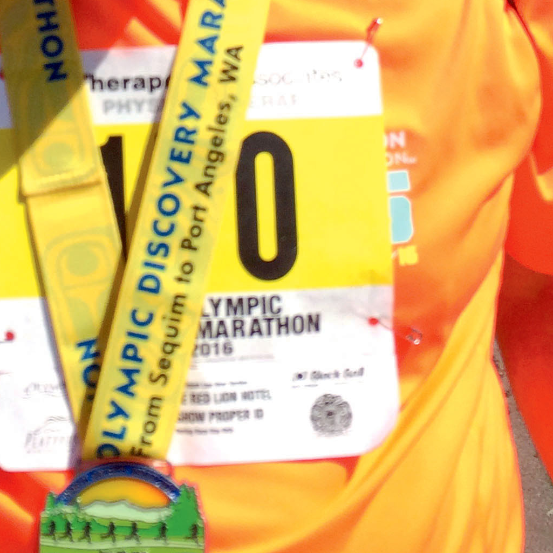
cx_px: 156
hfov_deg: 21.5
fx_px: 1446
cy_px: -72
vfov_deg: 20.5
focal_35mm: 80
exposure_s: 1/2564
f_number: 2.2
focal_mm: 4.15
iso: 32
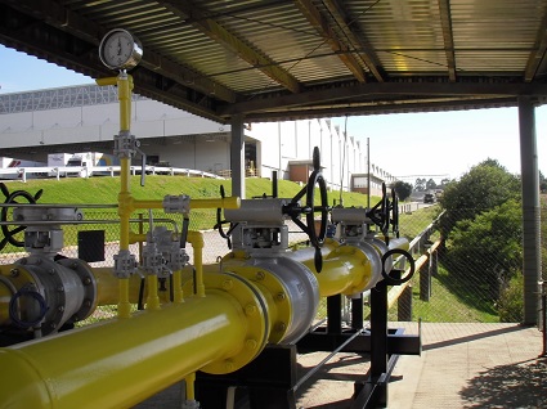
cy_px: 204
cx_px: 274
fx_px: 600
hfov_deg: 49.0
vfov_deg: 37.7
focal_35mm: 38
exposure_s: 1/200
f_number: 6.6
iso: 100
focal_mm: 6.7
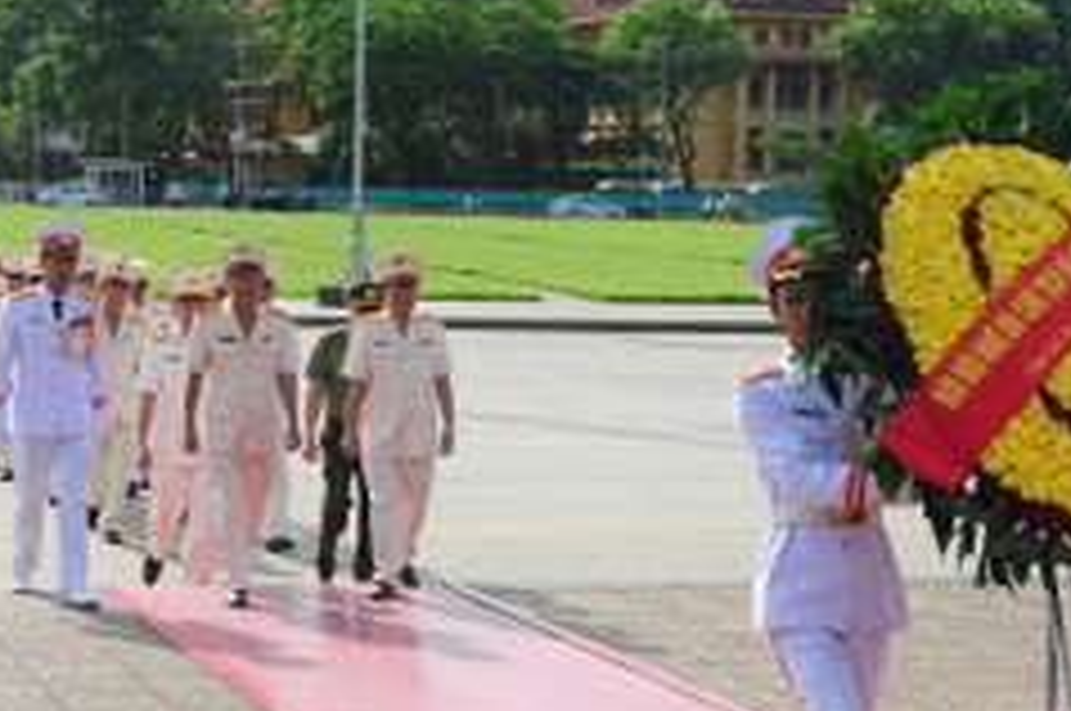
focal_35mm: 101
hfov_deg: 20.2
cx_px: 562
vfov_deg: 13.5
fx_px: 3001
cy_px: 472
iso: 200
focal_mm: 32
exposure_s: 1/200
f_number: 10
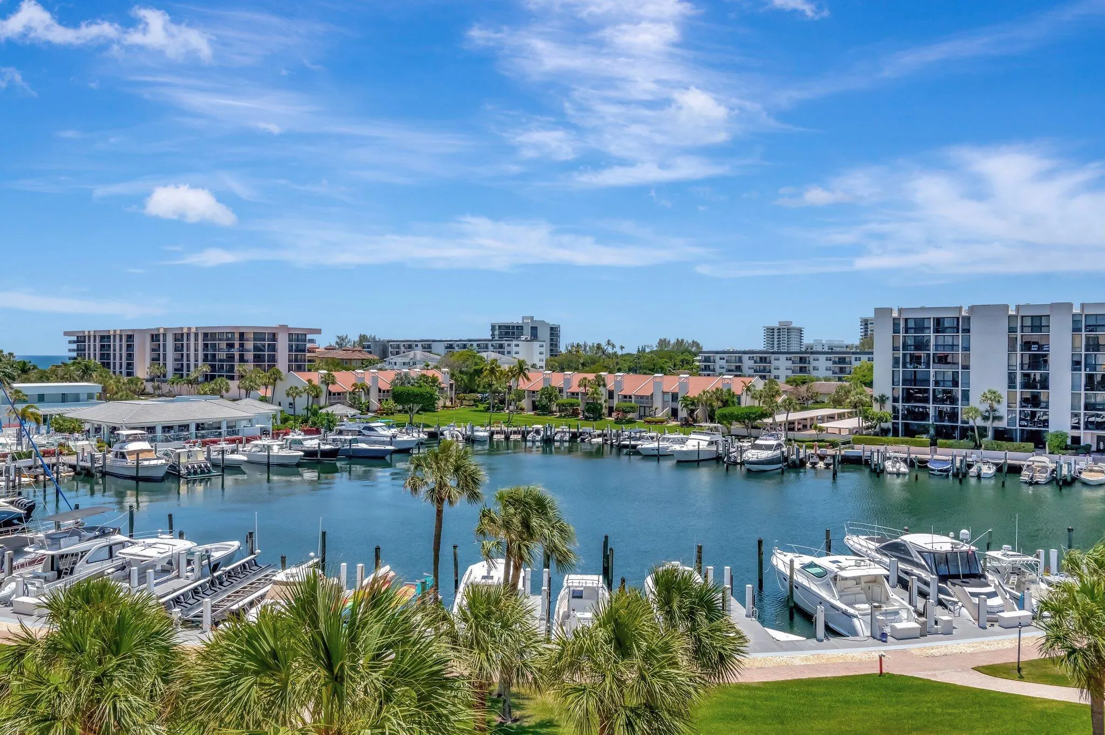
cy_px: 368
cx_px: 552
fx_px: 767
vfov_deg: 51.2
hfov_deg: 71.5
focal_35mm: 25
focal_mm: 17
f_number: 8
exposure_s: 1/3200
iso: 640
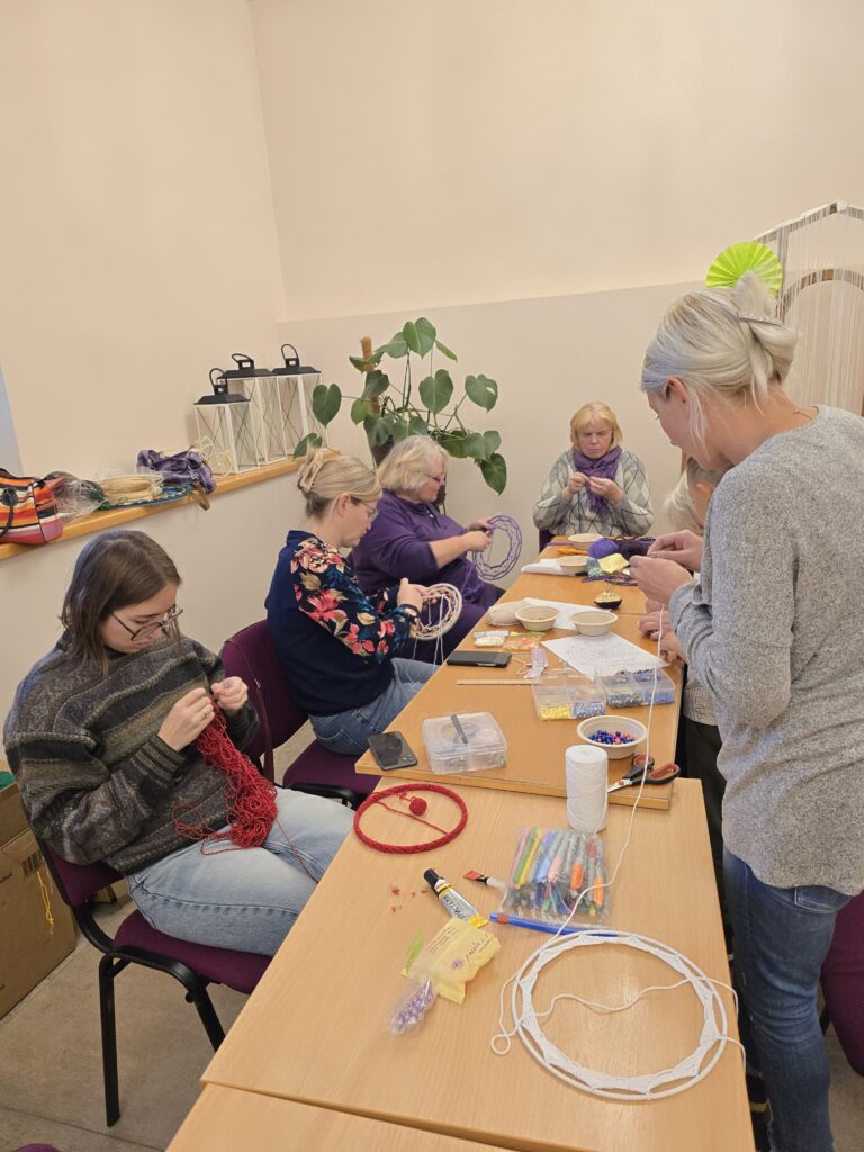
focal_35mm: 23
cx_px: 432
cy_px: 576
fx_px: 765
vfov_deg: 73.9
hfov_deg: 58.9
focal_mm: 6.3
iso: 400
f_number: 1.7
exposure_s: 1/100
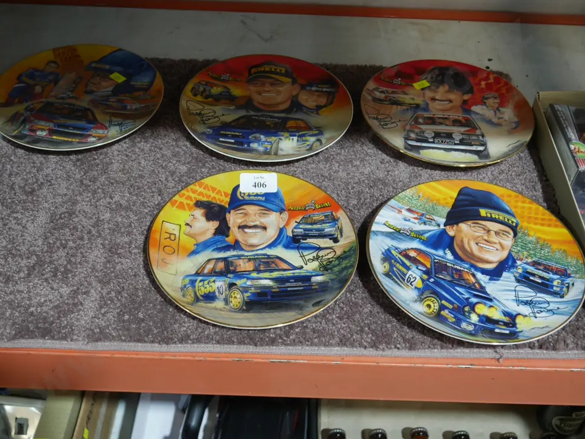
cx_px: 281
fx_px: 710
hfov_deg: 44.8
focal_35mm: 42
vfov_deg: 34.4
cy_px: 213
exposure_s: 1/60
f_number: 4.5
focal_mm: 20
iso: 500
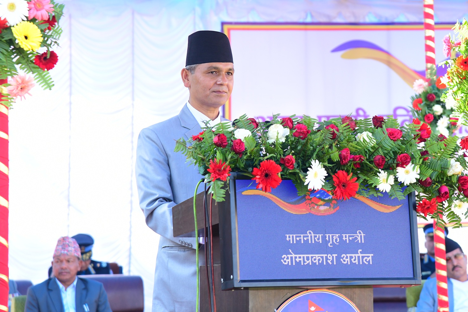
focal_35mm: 176
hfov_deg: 11.7
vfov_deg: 7.8
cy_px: 102
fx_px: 2288
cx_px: 328
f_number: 6.3
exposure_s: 1/200
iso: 800
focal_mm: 120
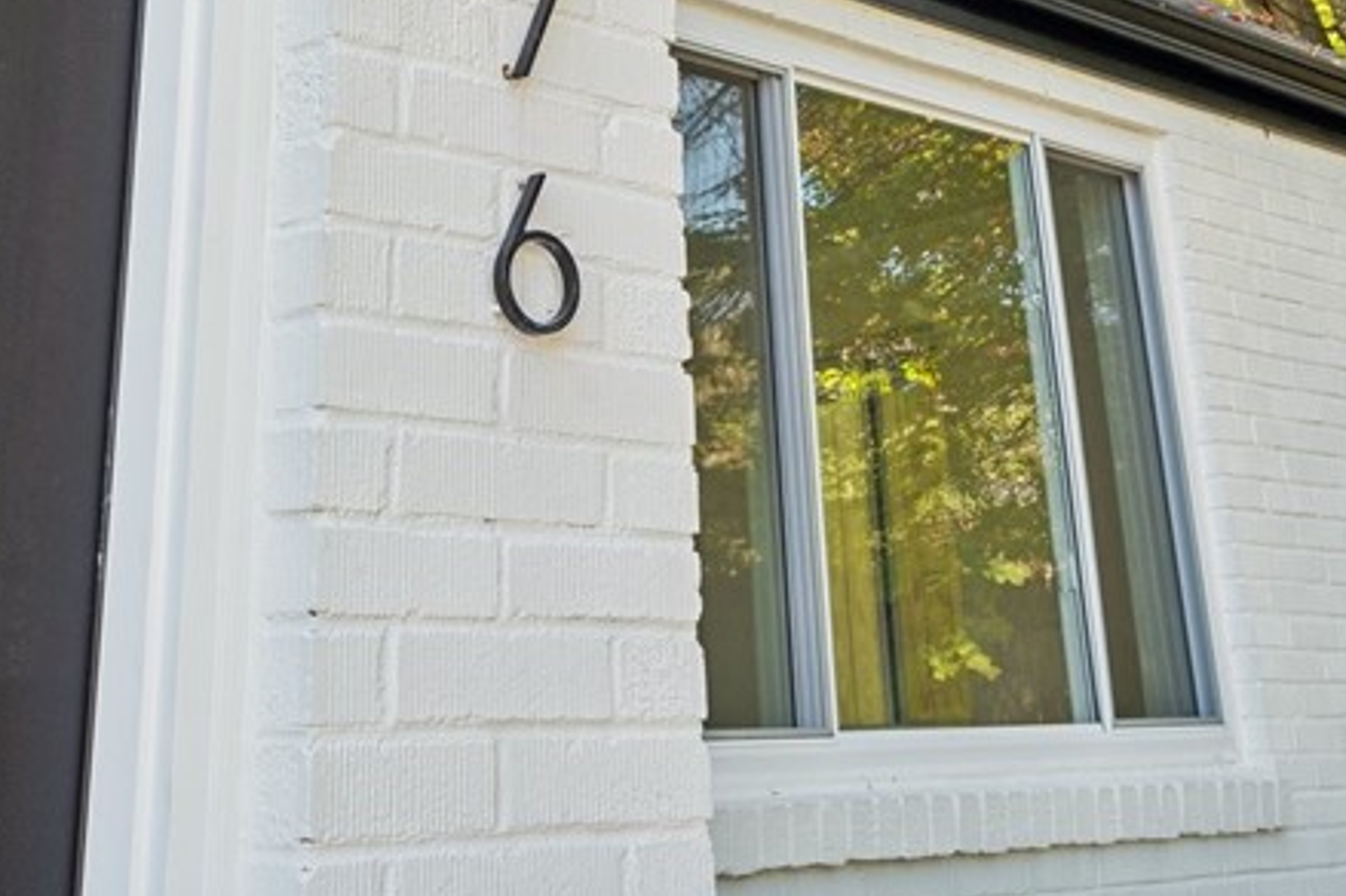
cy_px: -189
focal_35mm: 47
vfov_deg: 25.6
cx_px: 543
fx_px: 1756
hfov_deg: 41.8
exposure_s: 1/13
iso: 50
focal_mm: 19
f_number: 11
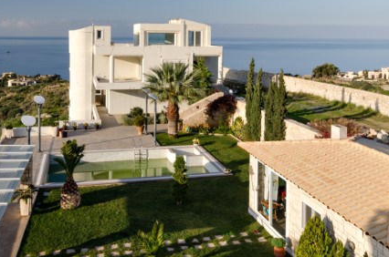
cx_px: 145
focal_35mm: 34
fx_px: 367
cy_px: 46
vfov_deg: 37.1
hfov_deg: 55.2
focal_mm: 10
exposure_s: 1/100
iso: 100
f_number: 10
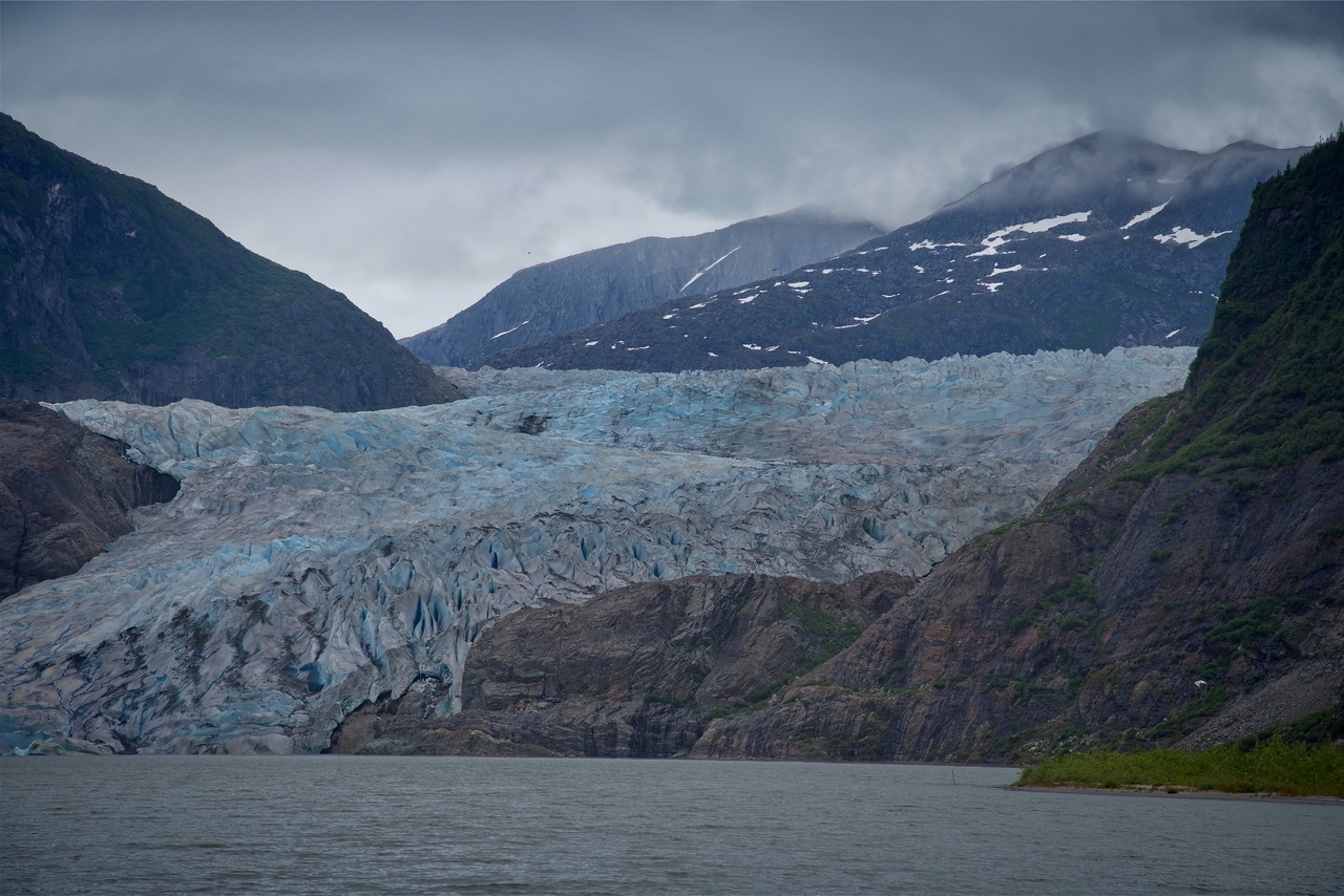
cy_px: 448
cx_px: 672
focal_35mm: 120
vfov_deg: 11.4
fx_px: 4481
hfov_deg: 17.1
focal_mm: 120
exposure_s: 1/320
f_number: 9
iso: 100
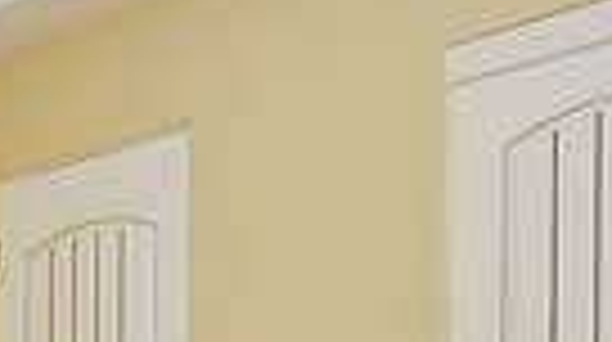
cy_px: 569
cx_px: 50
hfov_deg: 27.5
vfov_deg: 14.7
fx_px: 1199
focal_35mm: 74
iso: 200
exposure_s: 1/20
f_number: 10
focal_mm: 10
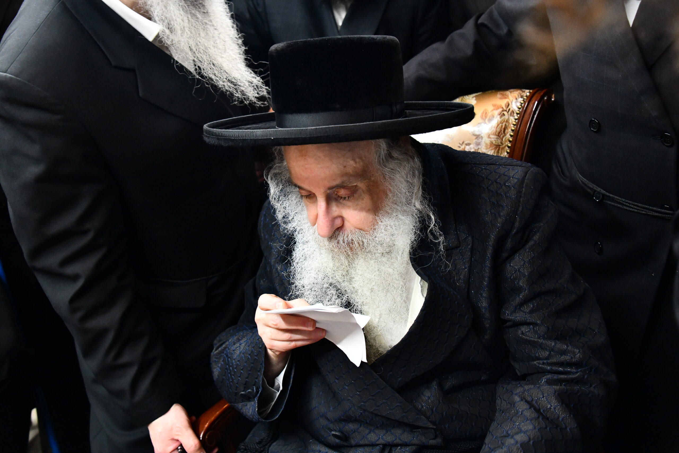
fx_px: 754
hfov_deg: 48.5
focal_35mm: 40
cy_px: 226
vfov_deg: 33.4
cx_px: 340
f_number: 5.6
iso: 3200
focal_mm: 40
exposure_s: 1/60
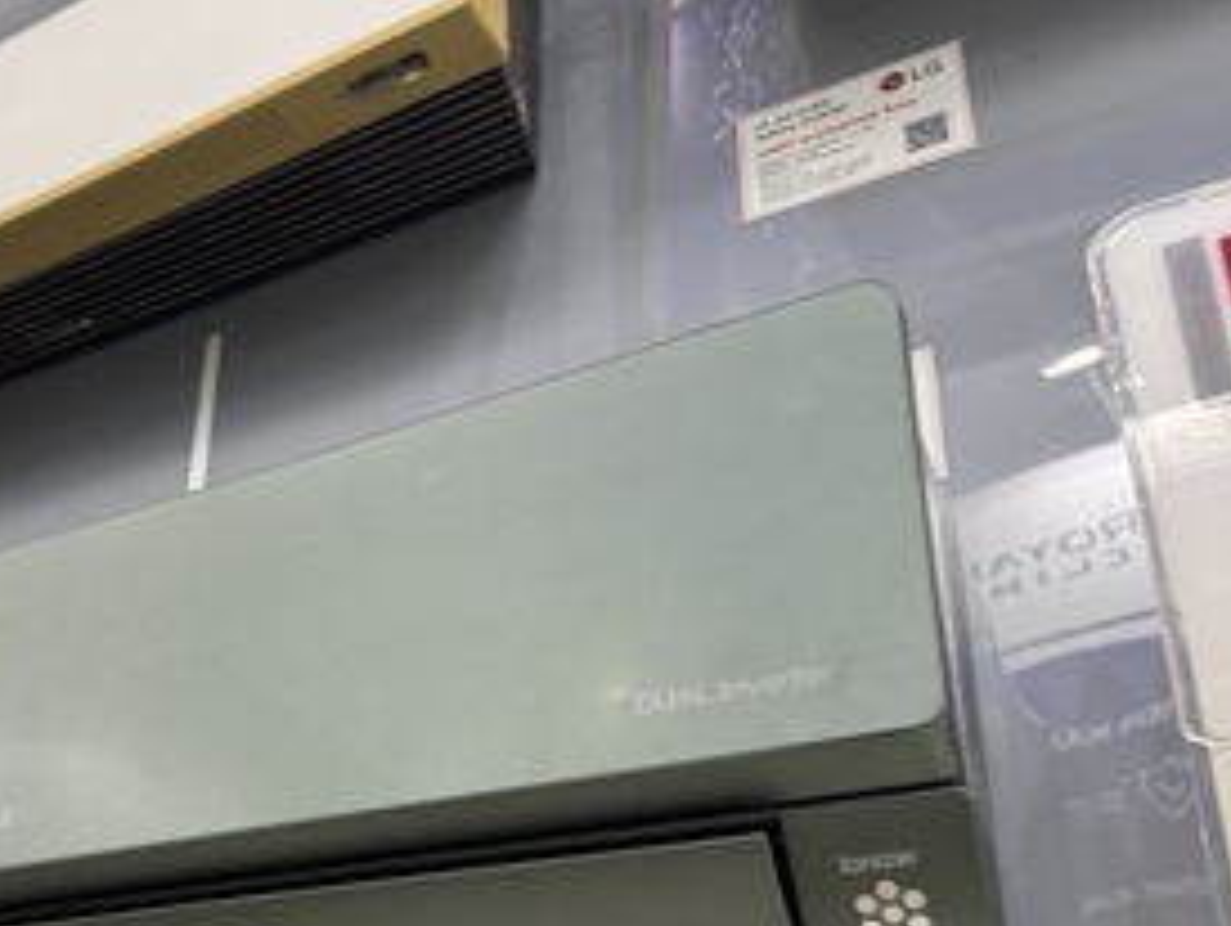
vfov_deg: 33.5
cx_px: 175
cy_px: 733
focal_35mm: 42
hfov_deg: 41.9
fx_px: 1495
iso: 160
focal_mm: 6.76
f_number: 1.78
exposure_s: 1/50
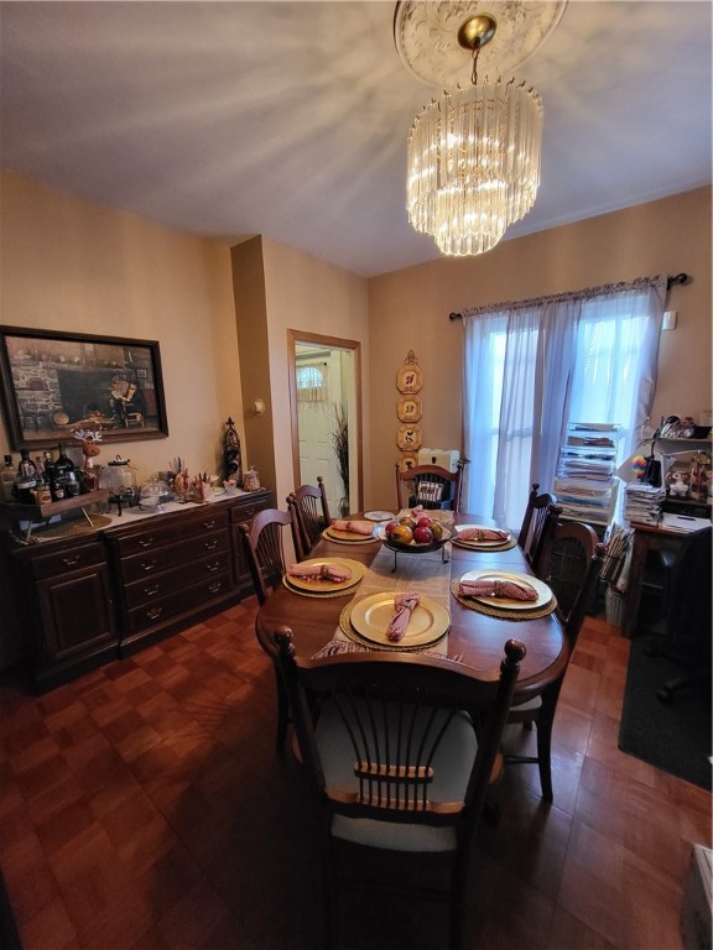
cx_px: 356
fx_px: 357
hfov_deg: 89.9
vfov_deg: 106.2
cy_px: 475
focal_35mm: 13
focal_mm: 1.74
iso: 320
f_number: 2.2
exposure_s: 1/40
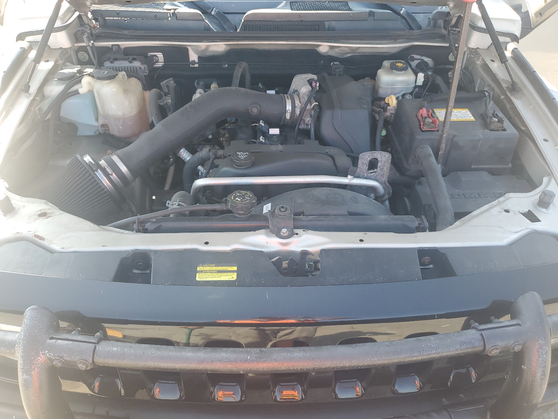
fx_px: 419
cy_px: 210
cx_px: 279
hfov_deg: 67.3
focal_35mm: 26
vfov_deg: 53.1
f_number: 1.5
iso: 50
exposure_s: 1/238
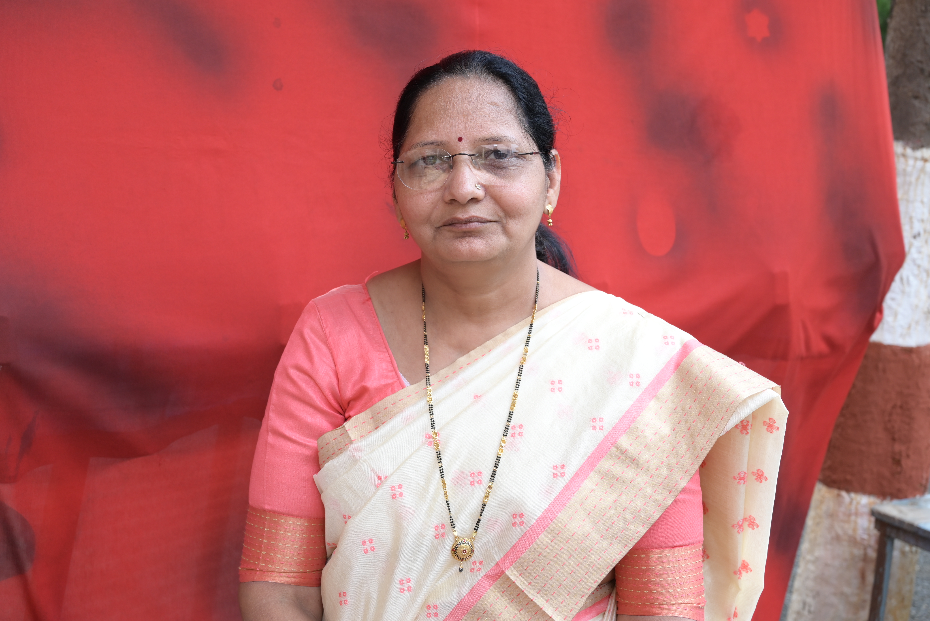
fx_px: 1189
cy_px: 310
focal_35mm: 46
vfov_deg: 29.3
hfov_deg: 42.7
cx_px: 465
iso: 250
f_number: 6.3
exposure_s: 1/160
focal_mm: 46
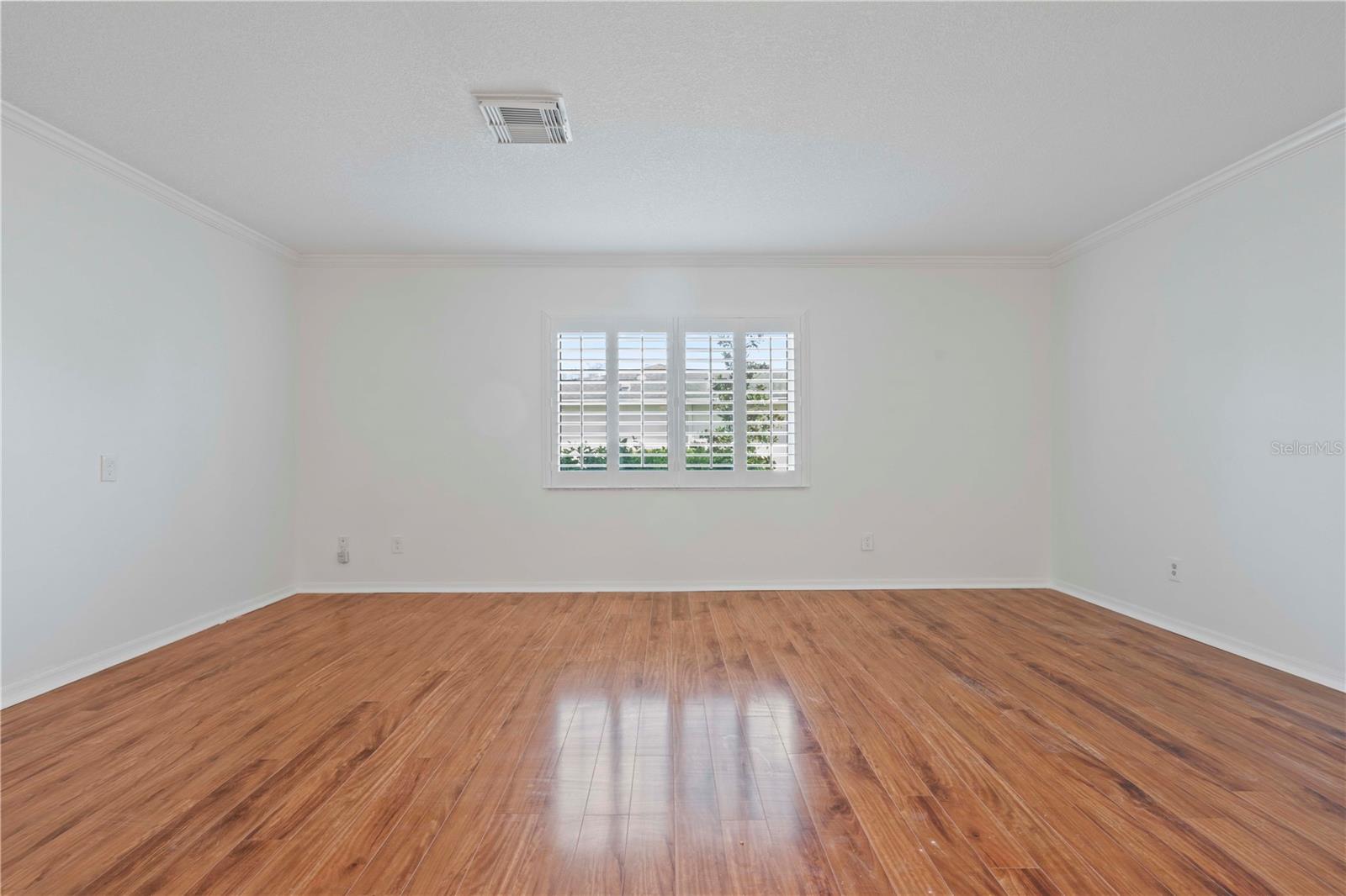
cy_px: 448
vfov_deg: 73.7
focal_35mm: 16
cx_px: 673
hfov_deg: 96.7
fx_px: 598
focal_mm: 16
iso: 250
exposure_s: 1/1.67
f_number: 9
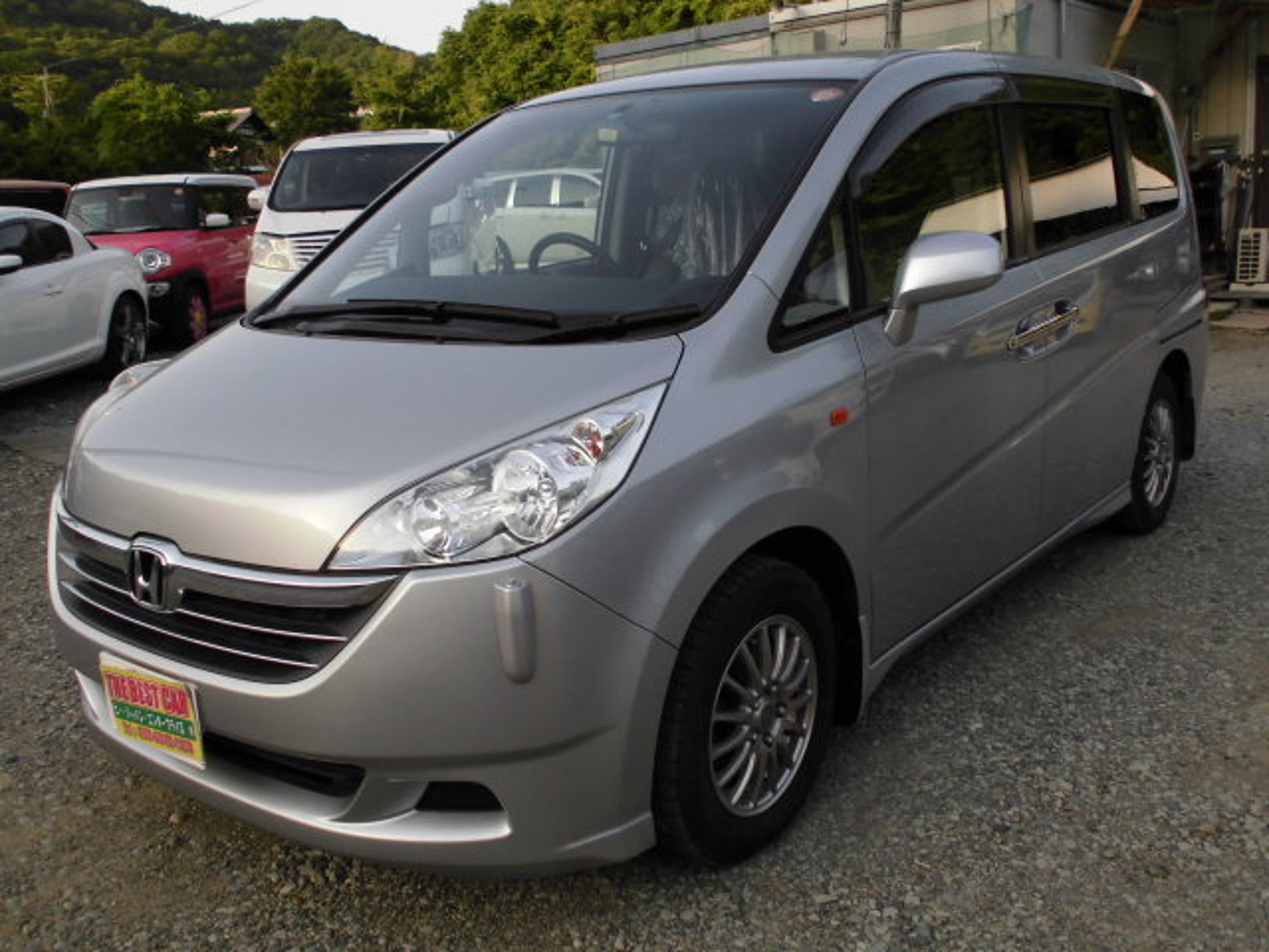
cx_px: 634
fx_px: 1246
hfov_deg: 54.0
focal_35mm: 34
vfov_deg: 41.8
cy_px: 476
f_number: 4
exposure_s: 1/160
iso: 100
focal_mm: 6.1
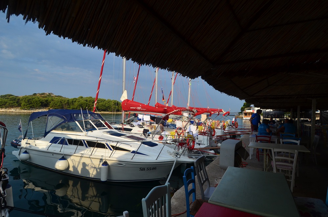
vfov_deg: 67.1
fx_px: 164
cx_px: 164
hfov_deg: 90.1
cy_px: 108
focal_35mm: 18
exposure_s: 1/2500
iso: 400
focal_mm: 12
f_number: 5.6
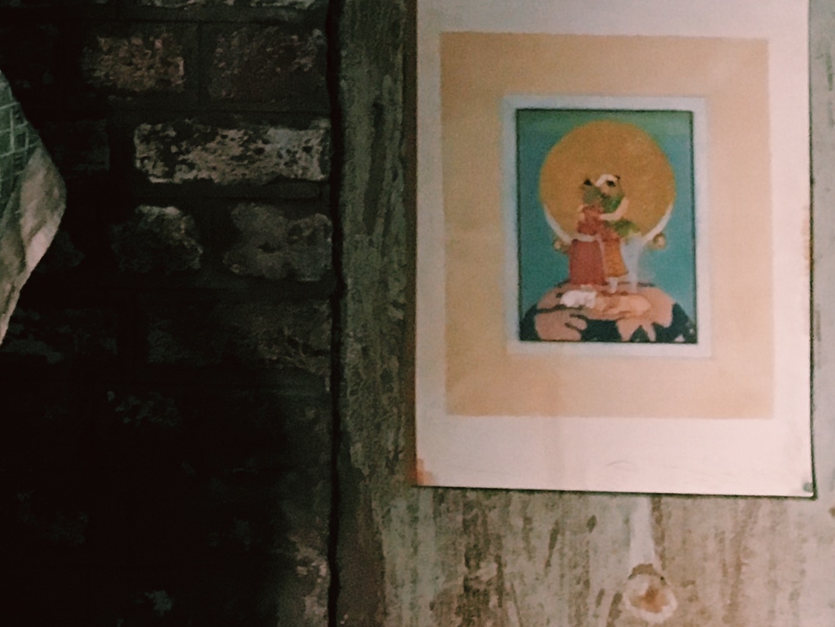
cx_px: -109
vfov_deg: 16.7
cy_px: -33
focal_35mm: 86
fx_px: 2074
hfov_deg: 21.5
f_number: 2.2
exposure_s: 1/17
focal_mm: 4.15
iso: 500
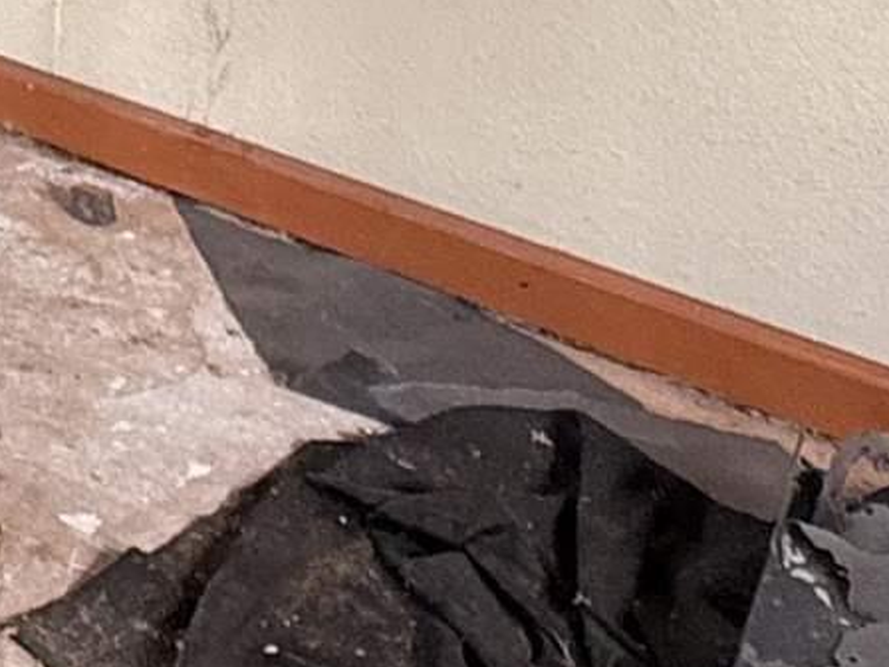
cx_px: -615
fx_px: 2465
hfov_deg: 17.4
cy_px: -643
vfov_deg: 13.4
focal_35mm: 96
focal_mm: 2.22
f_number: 2.2
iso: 250
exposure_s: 1/99
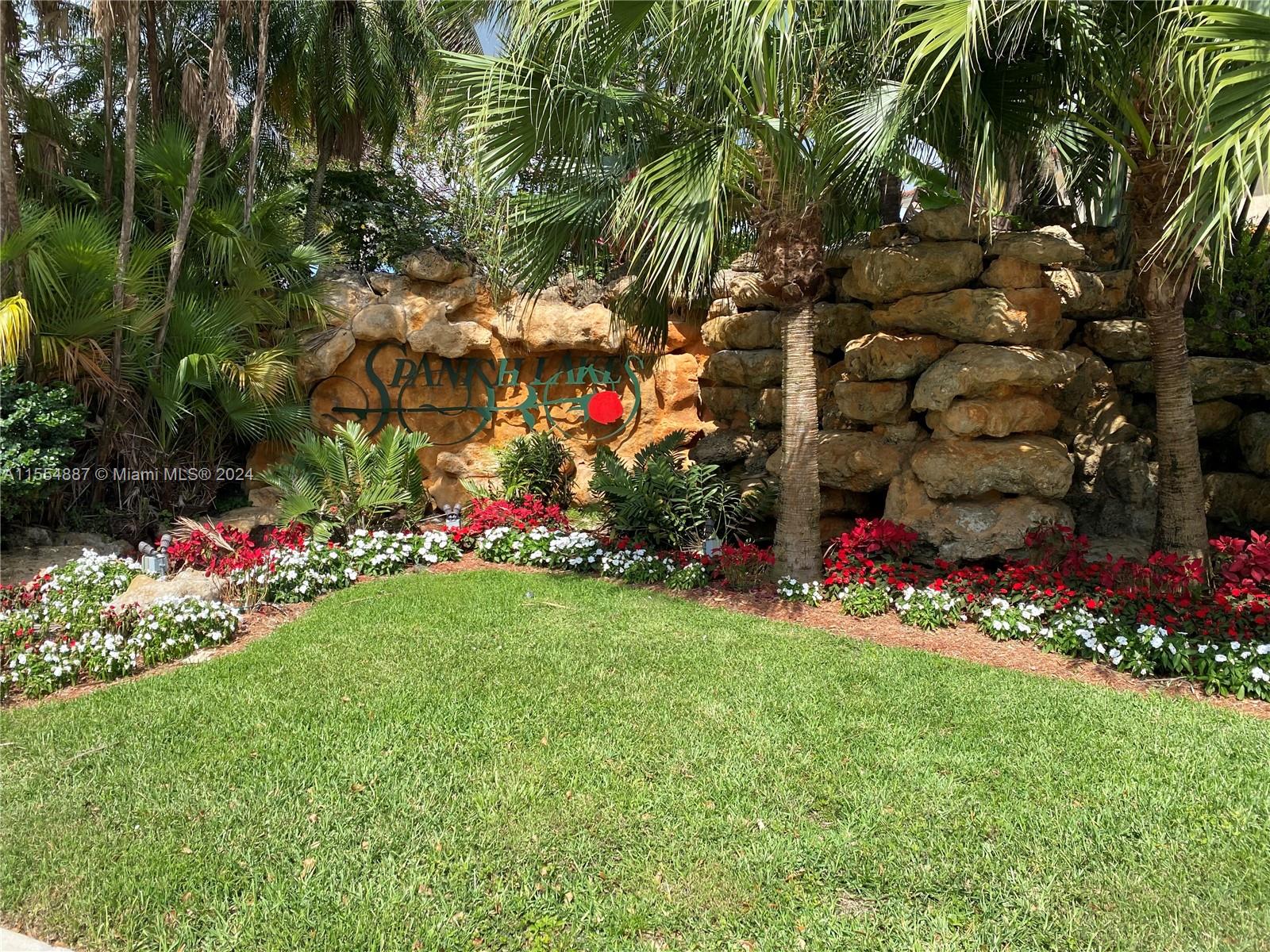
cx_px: 635
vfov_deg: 53.1
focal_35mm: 26
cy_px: 476
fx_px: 954
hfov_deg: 67.3
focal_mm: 4.25
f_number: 1.8
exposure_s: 1/1429
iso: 32
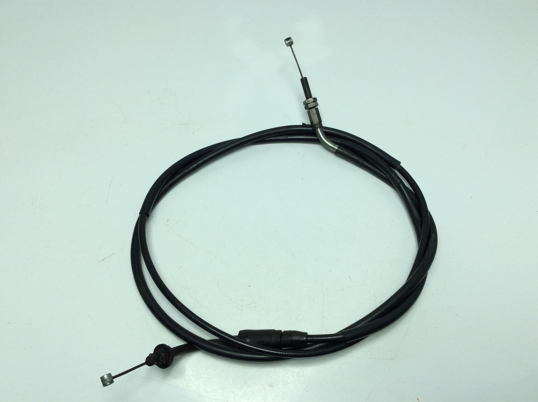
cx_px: 269
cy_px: 201
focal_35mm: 32
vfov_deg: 44.1
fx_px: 497
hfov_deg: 56.9
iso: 32
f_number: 2.4
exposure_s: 1/608
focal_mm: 3.3
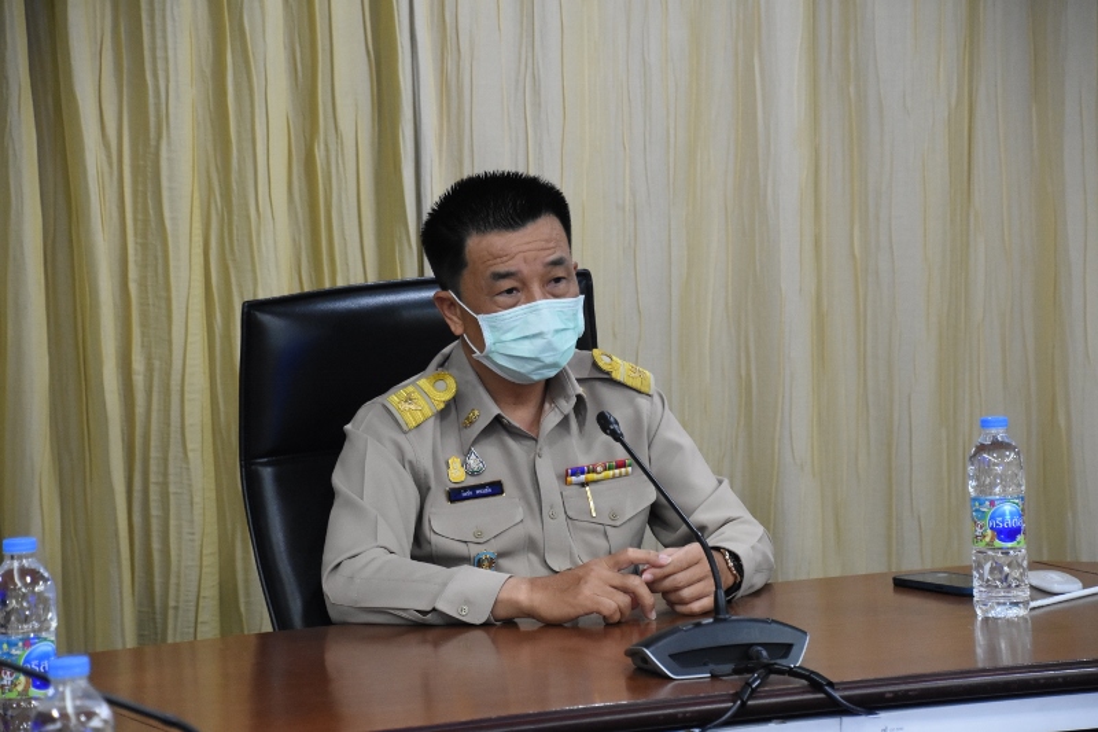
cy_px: 366
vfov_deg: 9.1
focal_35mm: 150
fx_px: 4574
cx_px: 549
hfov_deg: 13.7
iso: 3200
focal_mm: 100
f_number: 5.6
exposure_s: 1/60
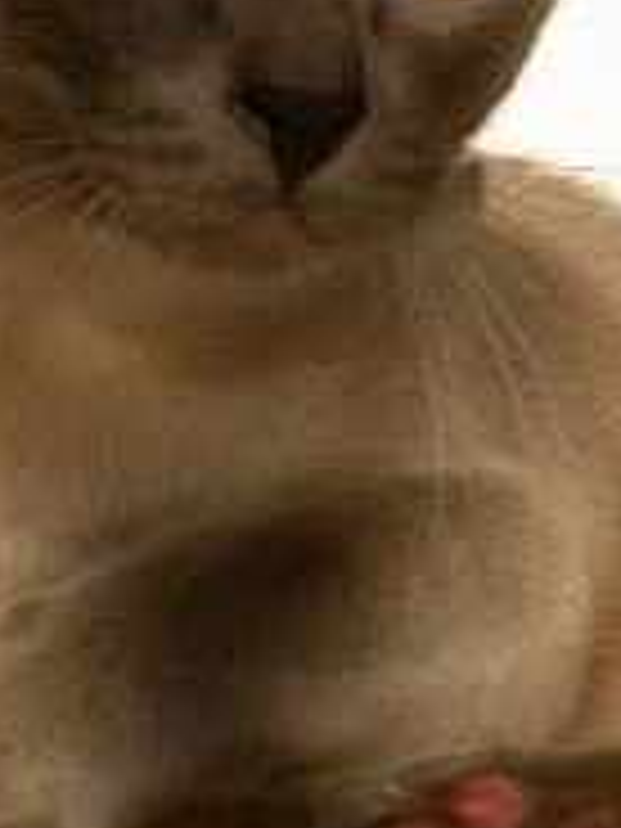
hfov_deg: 3.6
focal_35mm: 418
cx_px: 207
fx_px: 9998
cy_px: 160
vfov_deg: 4.7
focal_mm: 32
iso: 100
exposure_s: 1/507
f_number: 5.8
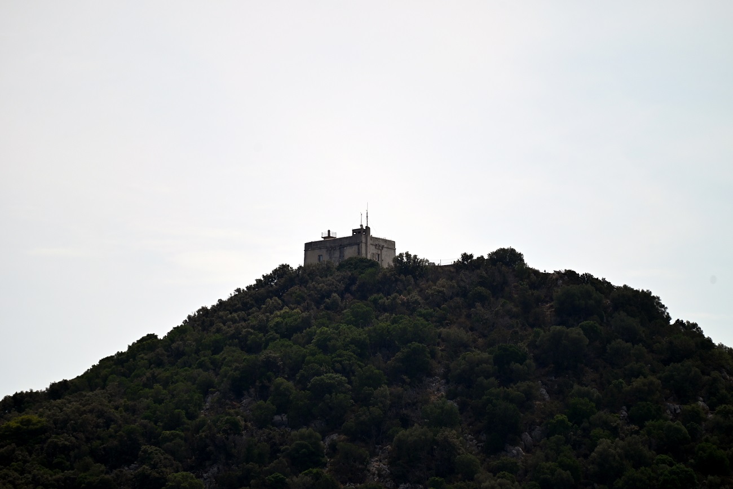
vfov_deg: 4.6
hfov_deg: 6.9
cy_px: 244
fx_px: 6109
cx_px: 366
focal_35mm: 300
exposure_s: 1/1250
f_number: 6.3
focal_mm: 300
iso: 100
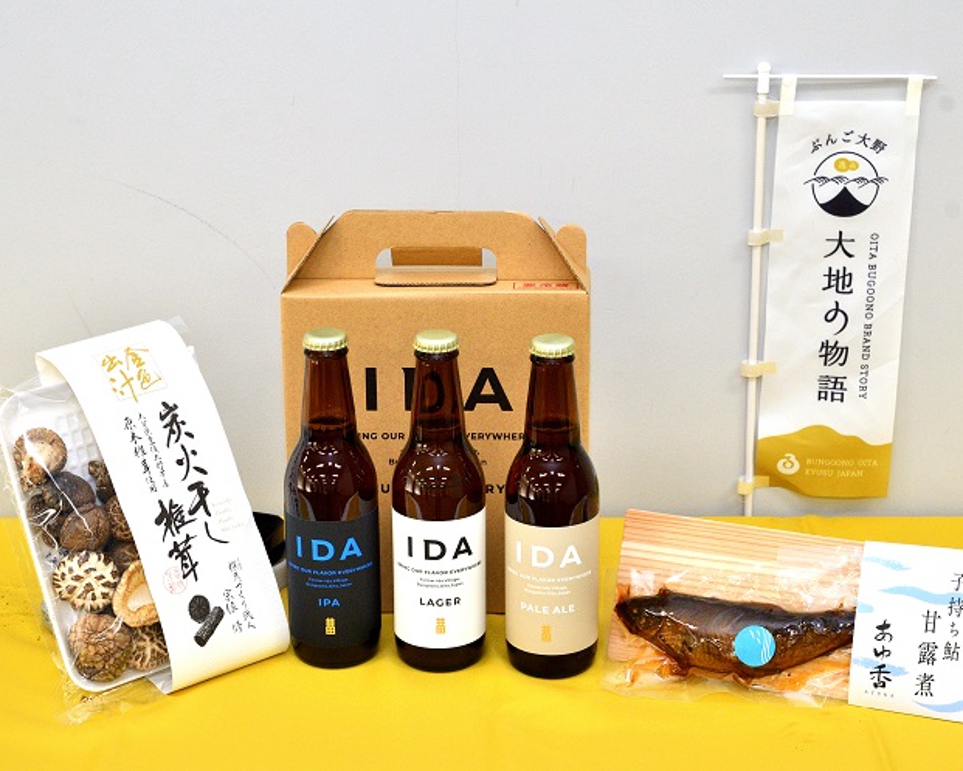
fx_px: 1938
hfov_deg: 27.9
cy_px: 386
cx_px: 485
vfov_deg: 22.5
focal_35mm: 68
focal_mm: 40
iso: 1250
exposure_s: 1/125
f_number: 8
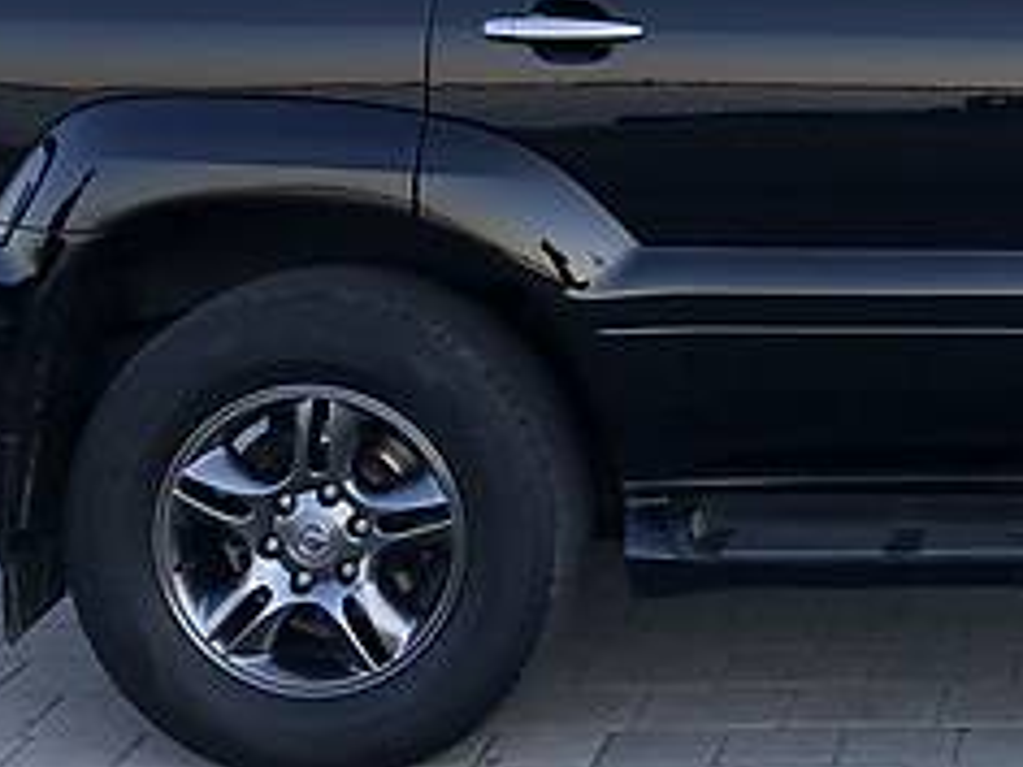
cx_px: 1110
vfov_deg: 15.2
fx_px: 2808
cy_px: -78
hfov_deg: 19.8
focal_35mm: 95
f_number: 1.8
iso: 20
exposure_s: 1/384
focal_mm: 4
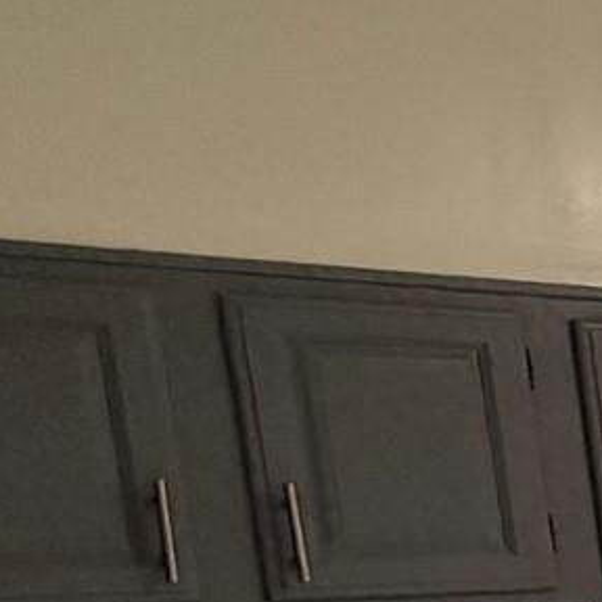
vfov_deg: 18.5
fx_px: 1731
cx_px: 1869
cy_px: 750
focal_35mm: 88
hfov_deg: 11.0
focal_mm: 2.22
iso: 160
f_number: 2.2
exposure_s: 1/121
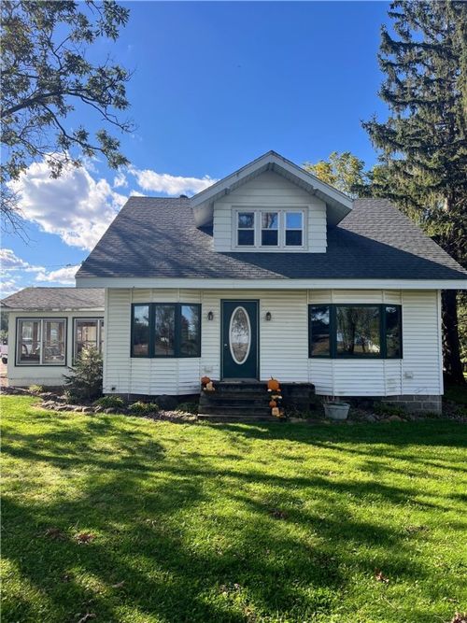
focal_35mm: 26
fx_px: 468
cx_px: 234
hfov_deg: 53.0
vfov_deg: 67.3
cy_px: 312
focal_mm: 5.1
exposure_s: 1/1776
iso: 50
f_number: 1.6
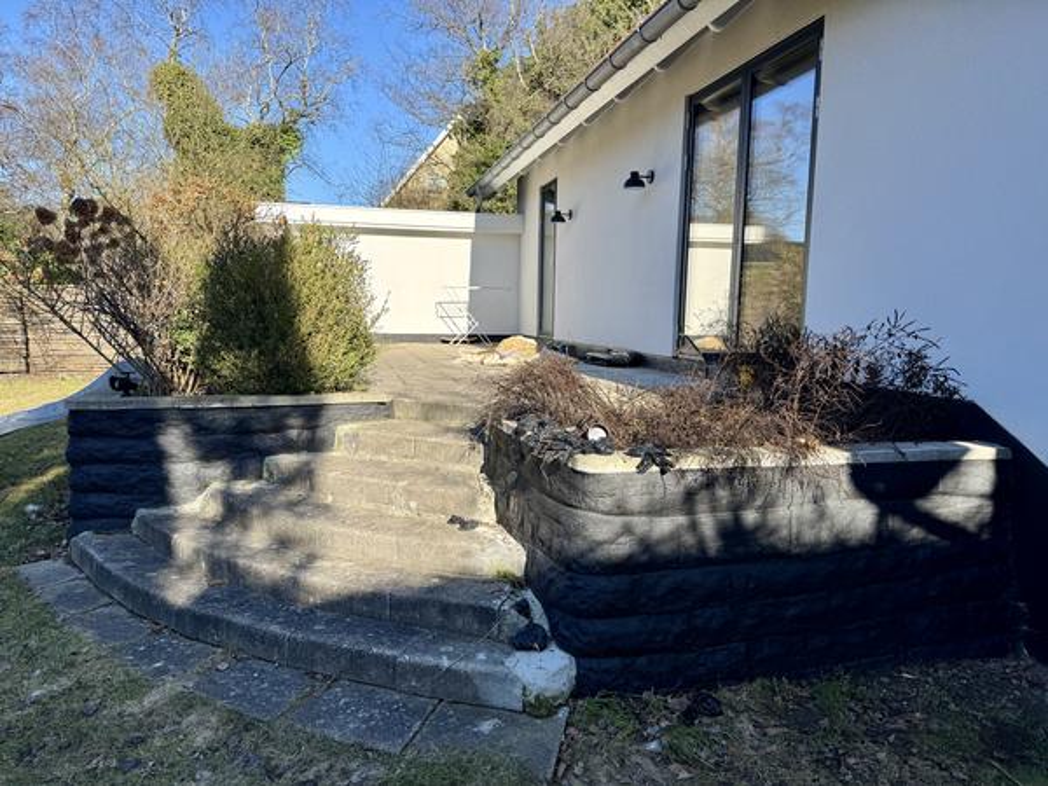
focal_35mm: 24
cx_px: 524
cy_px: 393
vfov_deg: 56.8
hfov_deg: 71.6
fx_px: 727
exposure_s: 1/1869
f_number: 1.78
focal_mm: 6.76
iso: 80
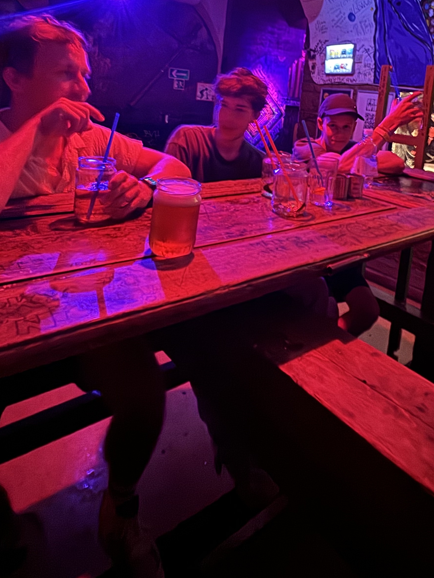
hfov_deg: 56.5
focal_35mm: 24
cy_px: 135
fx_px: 401
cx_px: 256
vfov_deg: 66.5
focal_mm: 2.22
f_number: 2.2
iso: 1000
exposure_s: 1/8
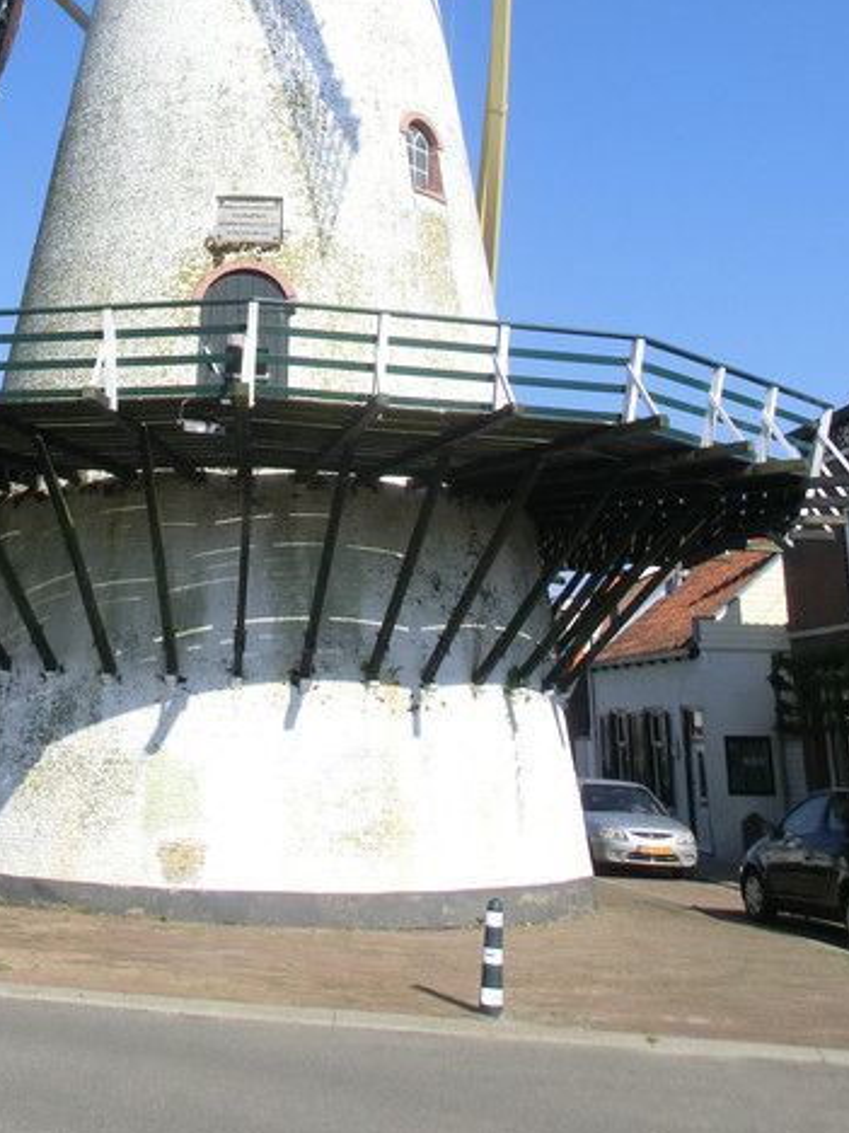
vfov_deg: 43.0
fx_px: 1341
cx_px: 235
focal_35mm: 41
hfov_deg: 34.5
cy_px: 179
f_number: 3
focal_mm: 4.24
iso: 80
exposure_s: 1/1000
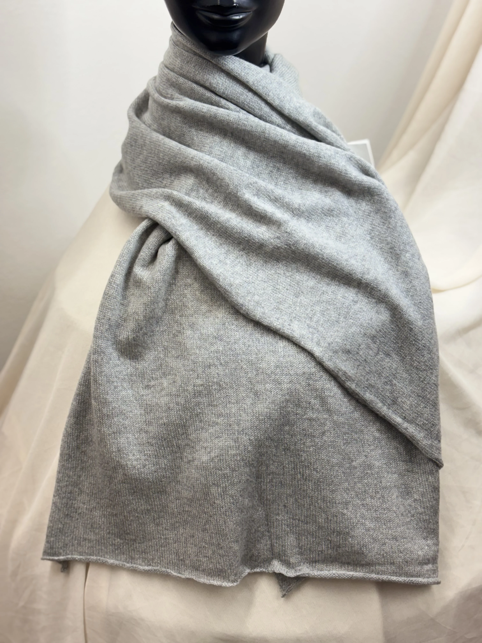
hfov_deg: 28.0
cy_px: 322
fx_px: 965
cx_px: 241
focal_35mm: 52
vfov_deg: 36.8
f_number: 1.6
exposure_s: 1/50
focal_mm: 5.96
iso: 32
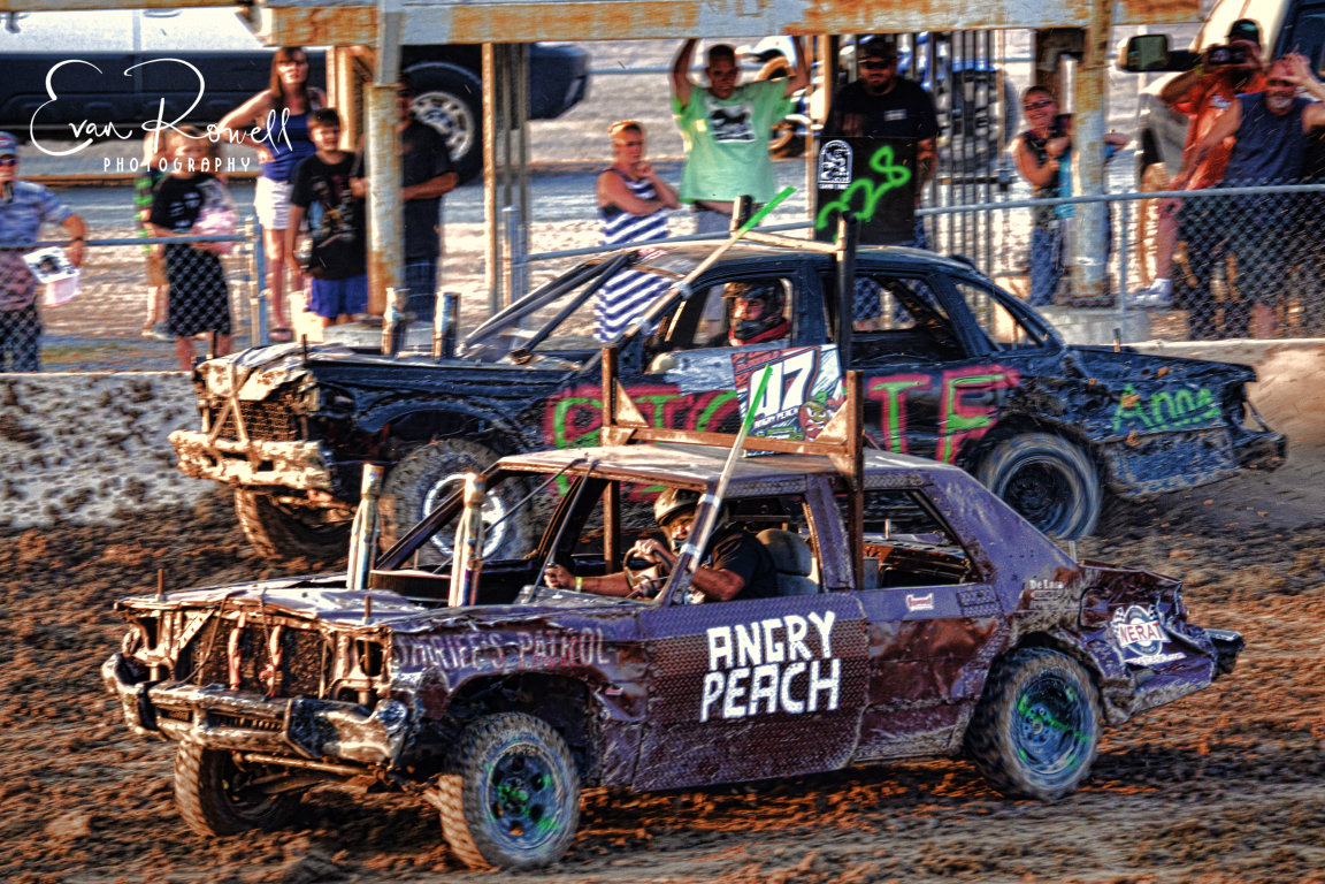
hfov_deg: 4.9
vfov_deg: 3.3
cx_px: 662
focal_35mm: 420
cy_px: 442
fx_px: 15457
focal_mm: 420
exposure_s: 1/200
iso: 800
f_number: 9
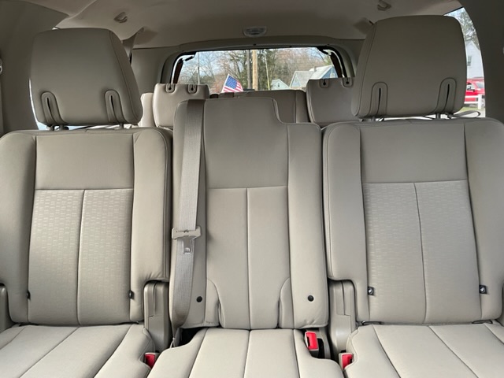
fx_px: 379
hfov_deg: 67.3
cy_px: 189
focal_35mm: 26
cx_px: 252
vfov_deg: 53.1
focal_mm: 4.2
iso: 250
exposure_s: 1/60
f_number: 1.6
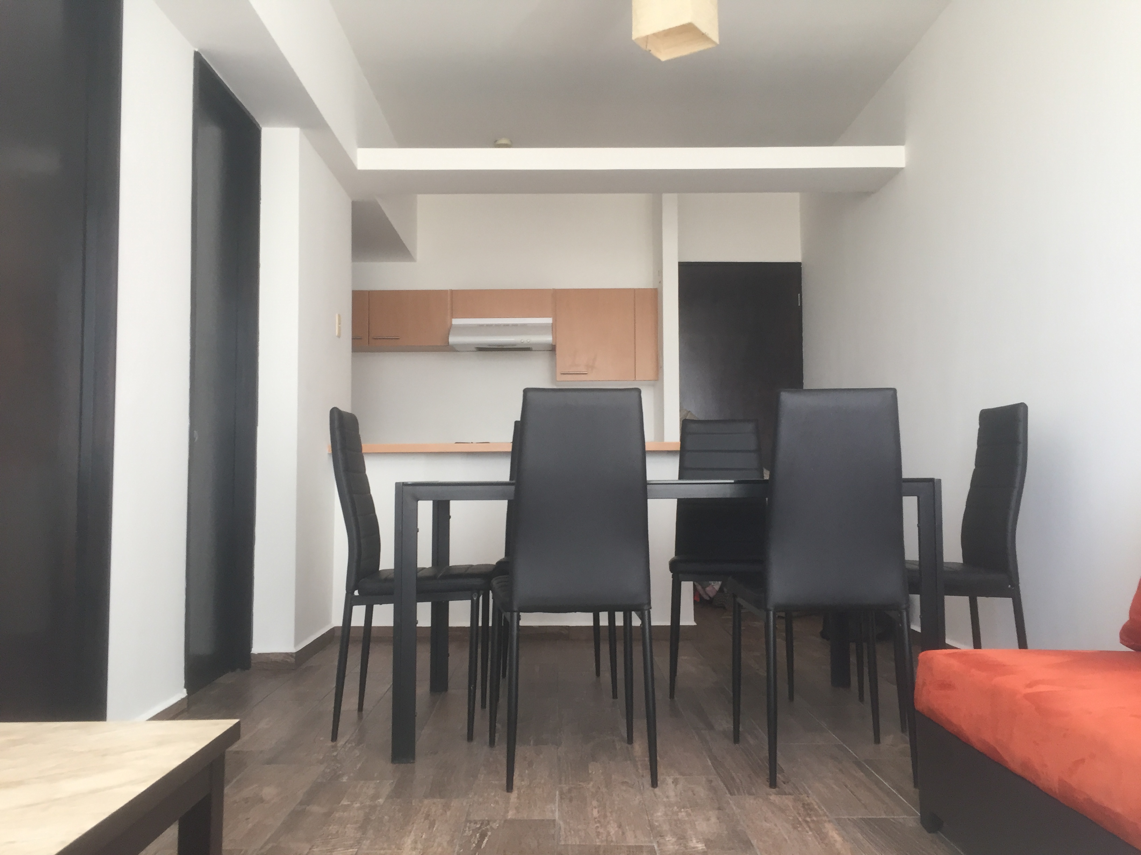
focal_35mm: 29
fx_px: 956
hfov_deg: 61.7
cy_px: 428
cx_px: 570
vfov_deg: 48.2
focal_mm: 4.15
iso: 32
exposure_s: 1/30
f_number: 2.2
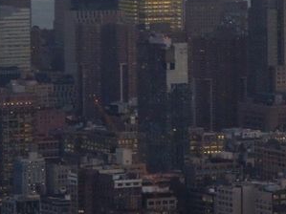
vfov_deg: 2.9
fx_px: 4270
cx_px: 63
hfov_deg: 3.8
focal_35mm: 517
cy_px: -106
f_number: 4.9
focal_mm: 27.2
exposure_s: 1/60
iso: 800
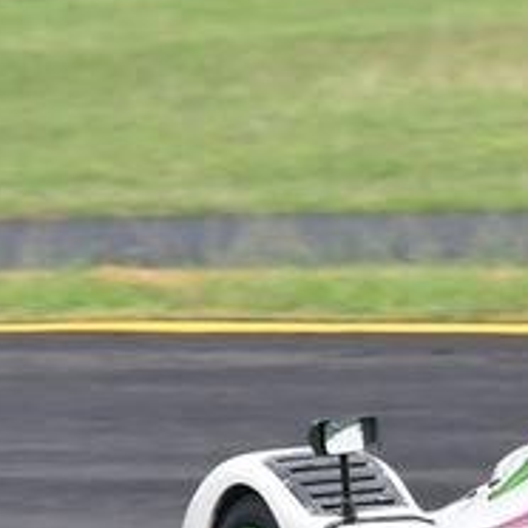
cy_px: 358
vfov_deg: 1.0
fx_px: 30251
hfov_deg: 1.0
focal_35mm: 1753
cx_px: 886
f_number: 10
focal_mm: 320
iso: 1250
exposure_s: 1/640
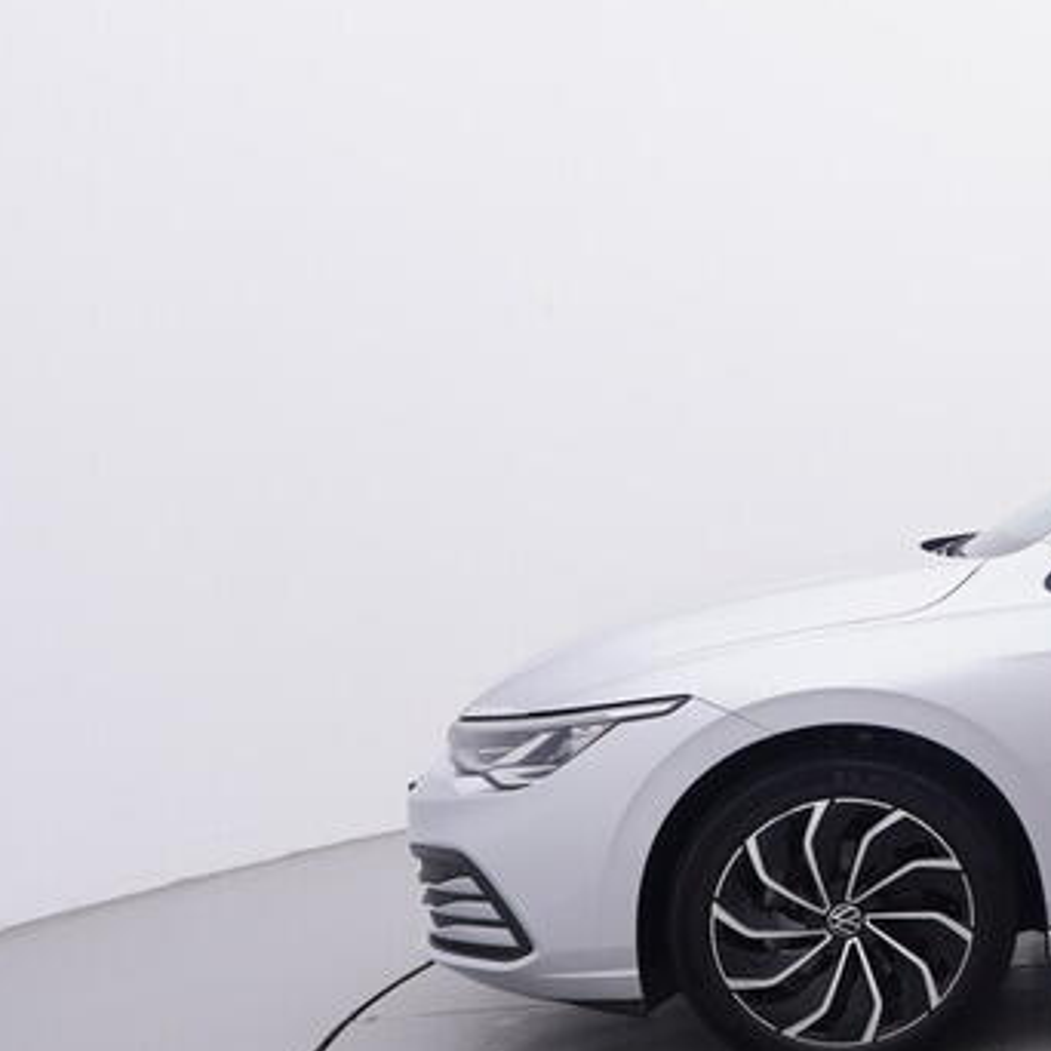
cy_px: 667
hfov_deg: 24.6
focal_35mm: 57
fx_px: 1967
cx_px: 1487
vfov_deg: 29.8
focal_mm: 15
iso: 200
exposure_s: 1/80
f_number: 5
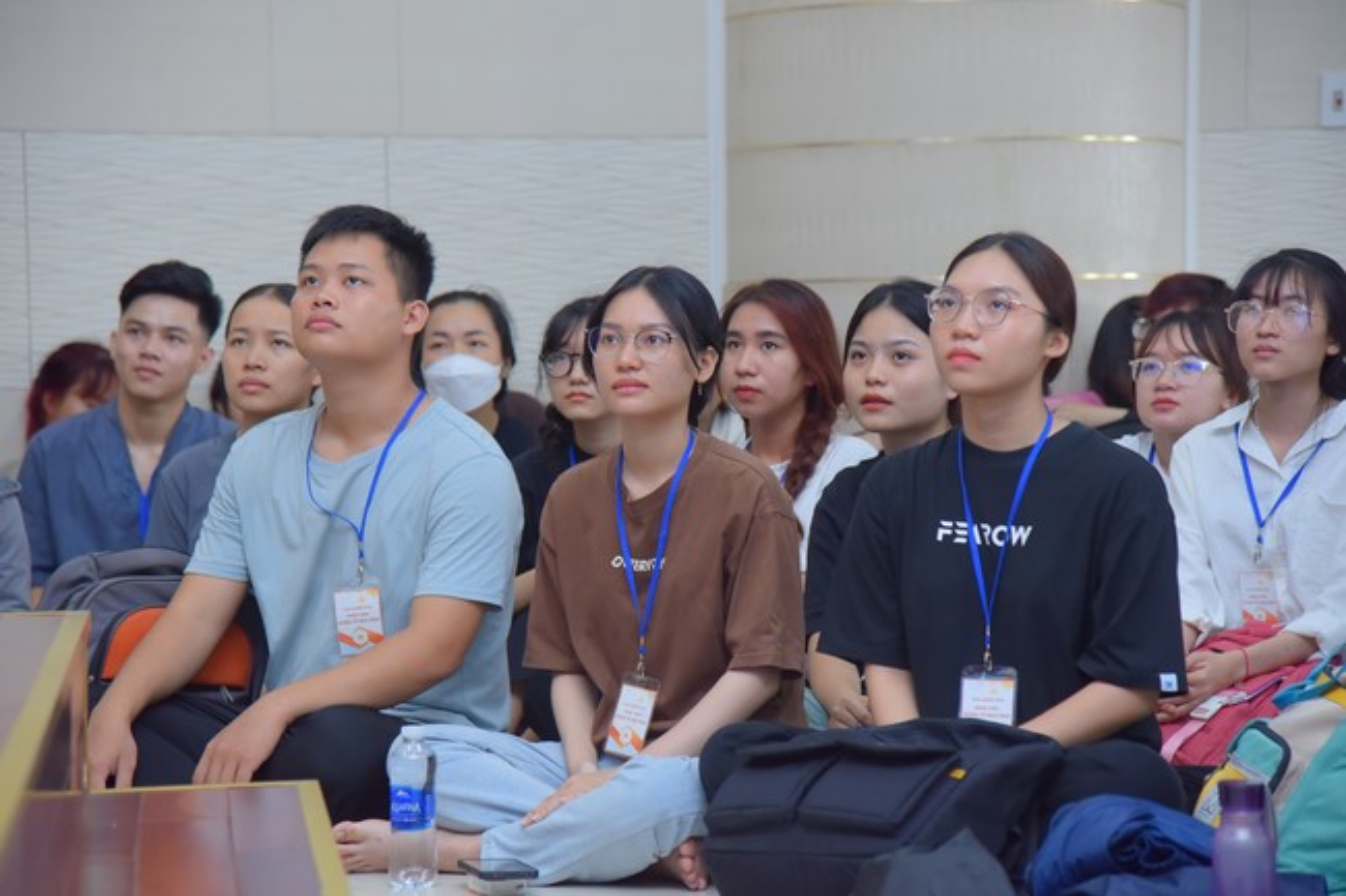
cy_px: 448
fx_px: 3925
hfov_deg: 19.5
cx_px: 673
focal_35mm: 105
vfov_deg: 13.0
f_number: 5
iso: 1250
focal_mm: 105
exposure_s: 1/125
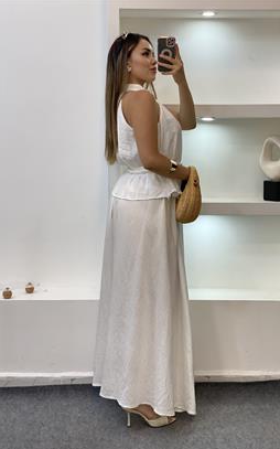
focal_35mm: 56
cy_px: 226
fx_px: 684
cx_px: 152
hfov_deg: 23.1
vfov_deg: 36.3
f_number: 2
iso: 64
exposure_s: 1/100
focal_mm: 6
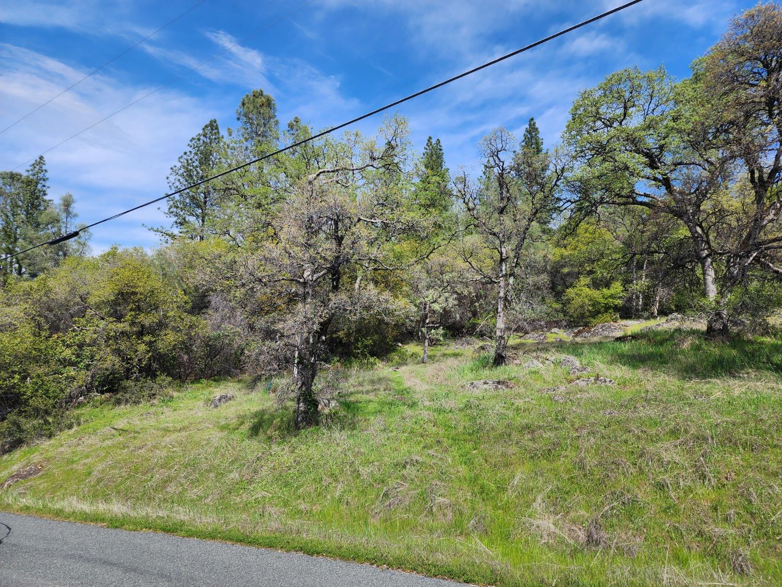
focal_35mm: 23
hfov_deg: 73.9
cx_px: 391
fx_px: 520
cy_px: 294
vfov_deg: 58.9
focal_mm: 6.4
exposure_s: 1/750
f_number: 1.8
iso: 12
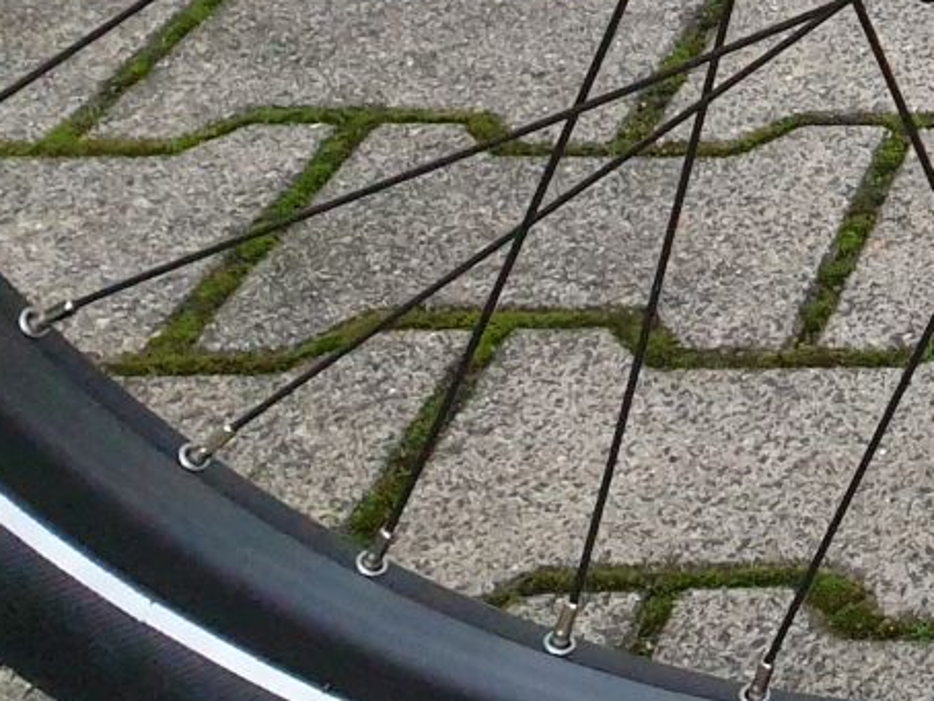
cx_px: 1792
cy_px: -380
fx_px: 2781
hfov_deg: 15.7
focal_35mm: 103
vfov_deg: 13.5
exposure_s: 1/50
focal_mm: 4.3
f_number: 2.4
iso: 320
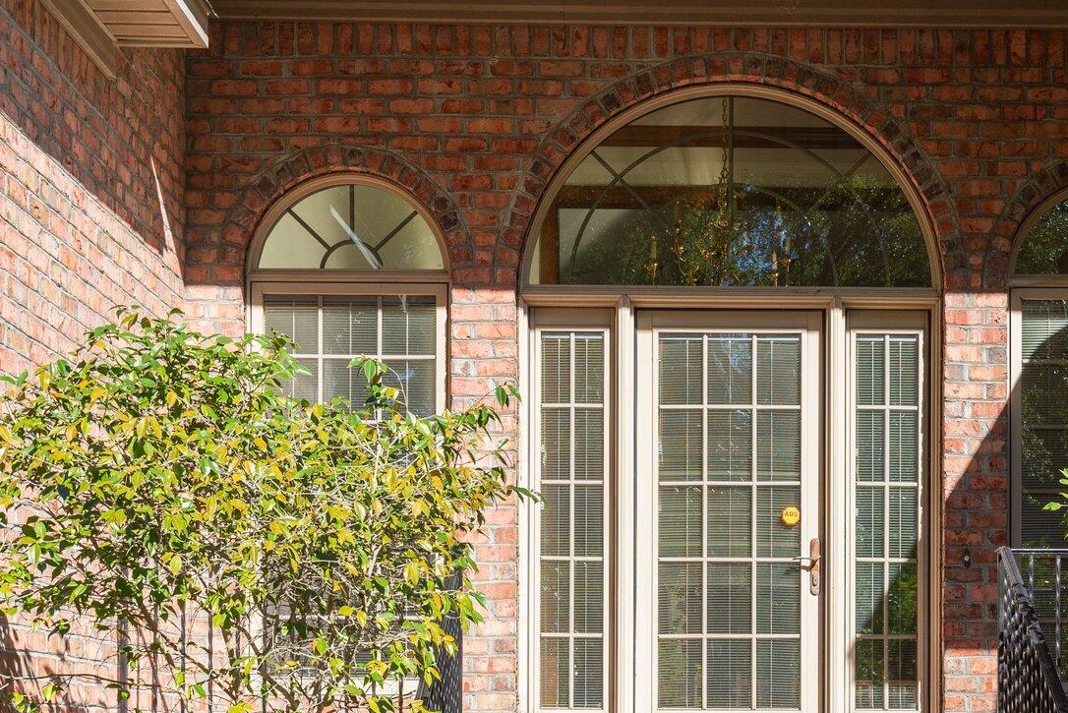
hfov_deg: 30.2
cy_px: 572
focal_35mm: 66
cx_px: 731
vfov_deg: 20.4
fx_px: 1959
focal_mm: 35
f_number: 8
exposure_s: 1/500
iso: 250
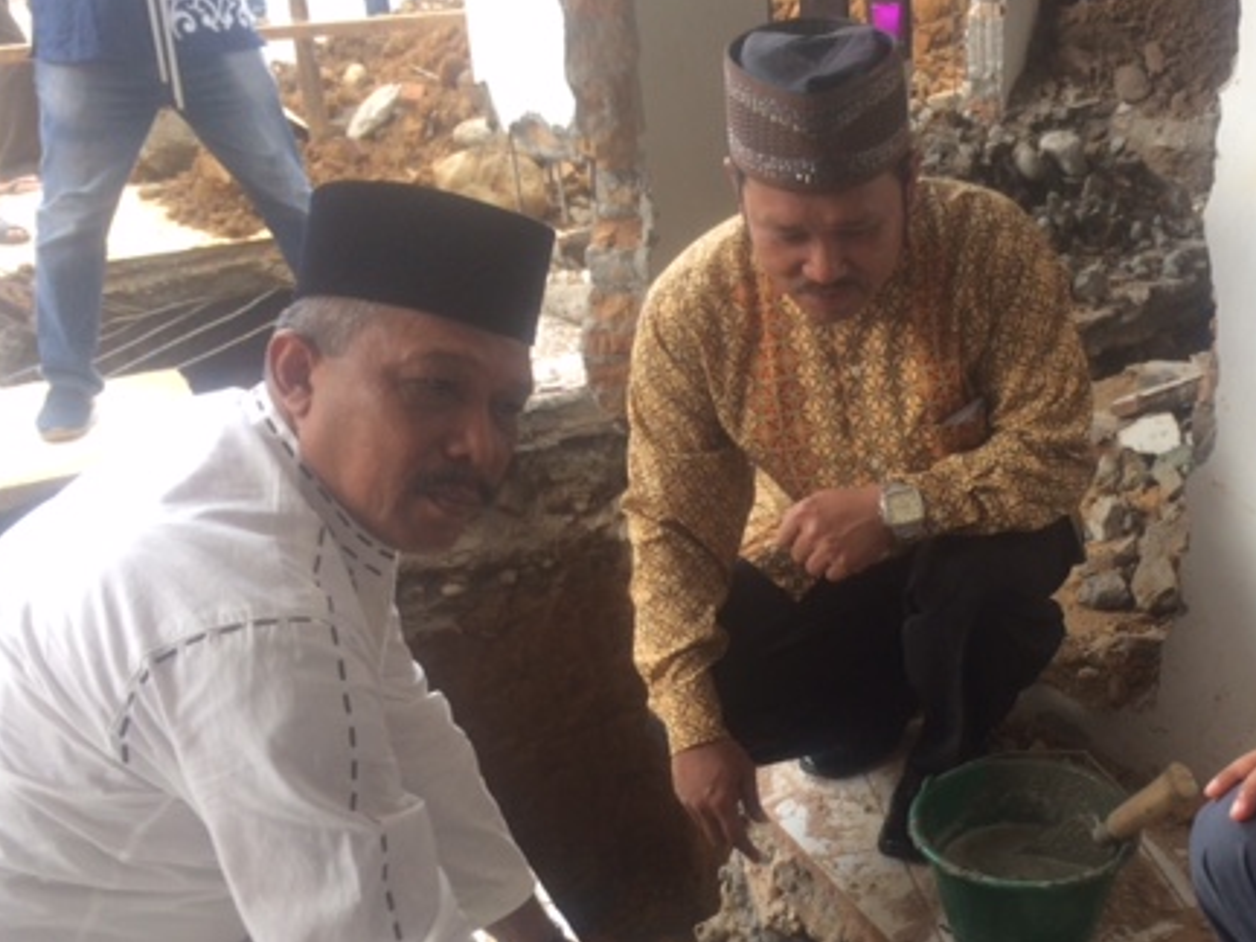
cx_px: 893
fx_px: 1560
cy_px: 680
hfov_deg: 42.9
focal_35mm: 43
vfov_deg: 33.1
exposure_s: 1/100
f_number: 2.2
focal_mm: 4.15
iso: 64
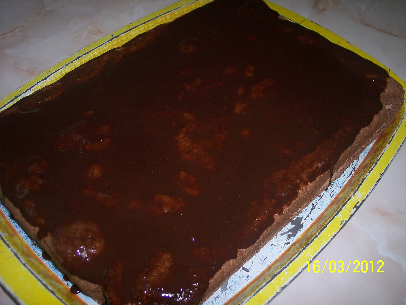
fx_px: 457
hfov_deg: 47.9
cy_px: 152
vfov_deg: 36.8
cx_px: 203
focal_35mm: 39
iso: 100
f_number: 2.8
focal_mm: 8
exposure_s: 1/60
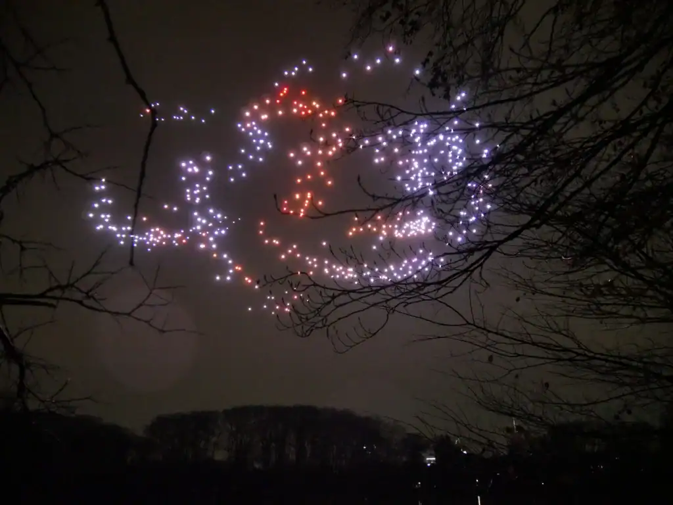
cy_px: 252
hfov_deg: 63.4
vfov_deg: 49.7
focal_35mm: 28
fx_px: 544
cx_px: 336
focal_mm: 14
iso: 6400
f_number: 3.5
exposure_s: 1/40
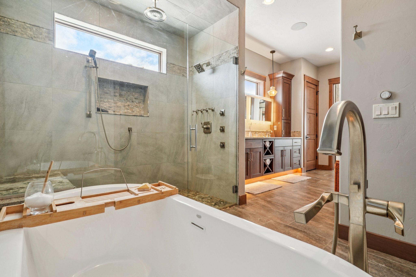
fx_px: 191
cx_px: 208
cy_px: 138
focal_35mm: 16
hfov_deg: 95.0
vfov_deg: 72.0
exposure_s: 1/30
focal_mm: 11
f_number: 8
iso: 320
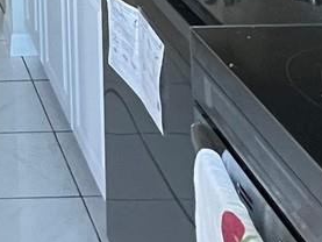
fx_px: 698
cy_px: -342
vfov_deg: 13.8
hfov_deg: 22.0
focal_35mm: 75
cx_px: -145
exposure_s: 1/60
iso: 500
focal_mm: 1.57
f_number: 1.8
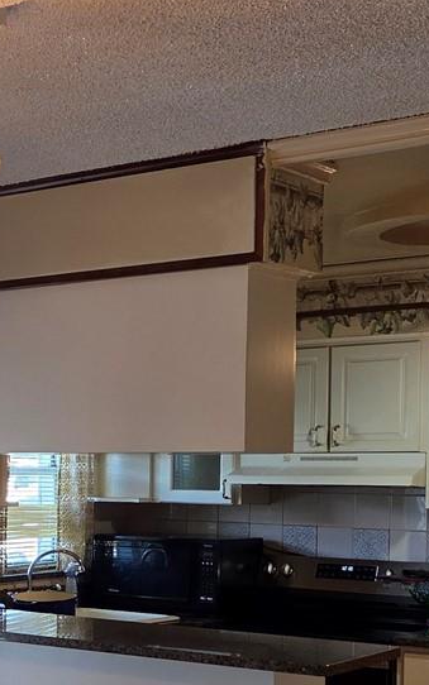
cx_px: -263
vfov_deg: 28.2
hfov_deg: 16.1
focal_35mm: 72
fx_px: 1346
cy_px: 503
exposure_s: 1/120
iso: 64
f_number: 1.8
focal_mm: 5.4
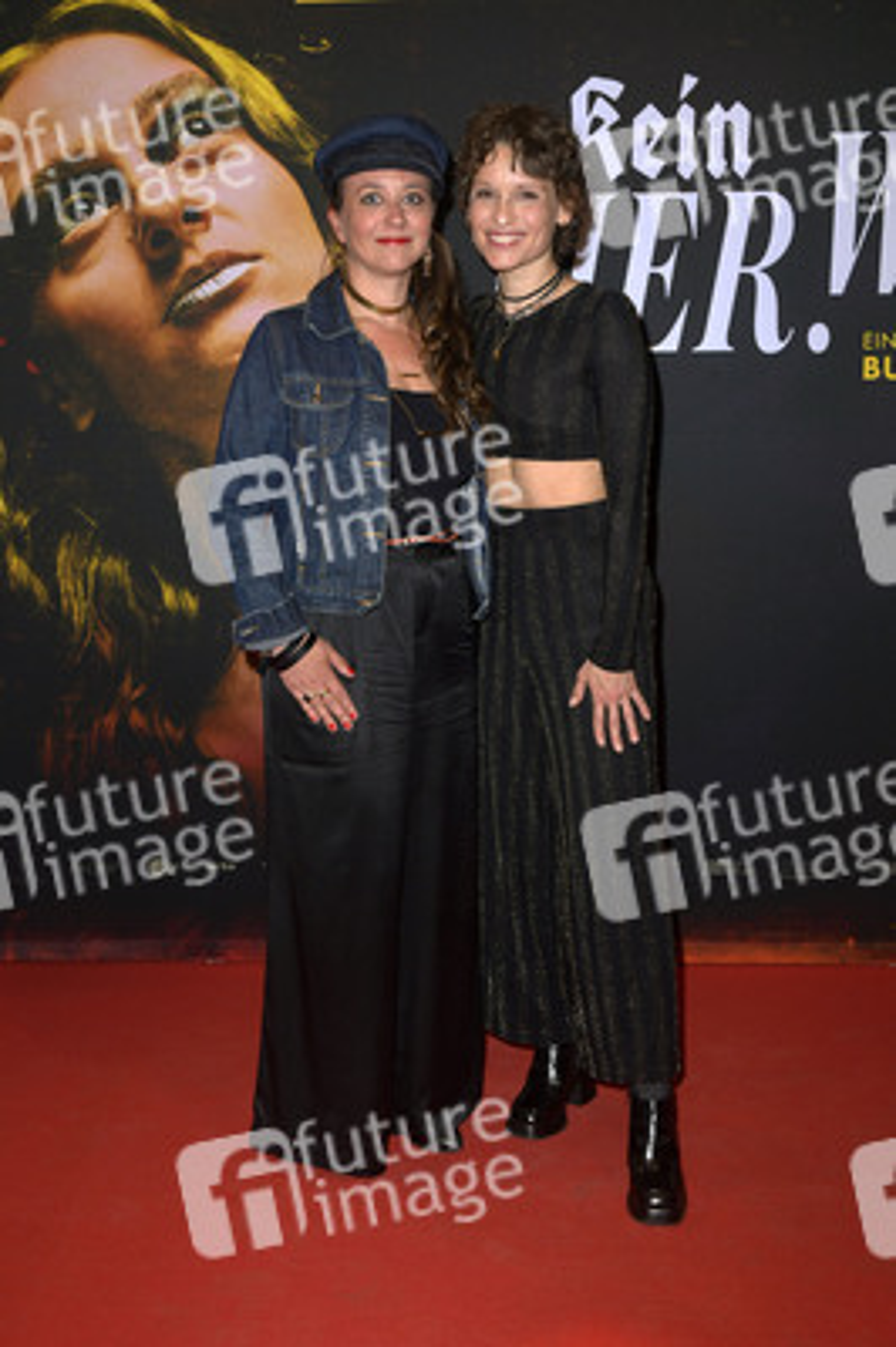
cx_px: 448
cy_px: 674
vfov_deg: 46.4
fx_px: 1571
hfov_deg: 31.8
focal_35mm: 42
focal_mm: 42
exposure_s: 1/160
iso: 640
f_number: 5.6
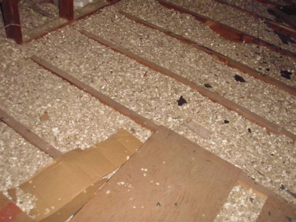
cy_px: 111
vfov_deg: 37.7
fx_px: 325
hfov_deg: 49.0
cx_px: 148
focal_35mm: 38
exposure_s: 1/250
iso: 400
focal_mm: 6.7
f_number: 3.5
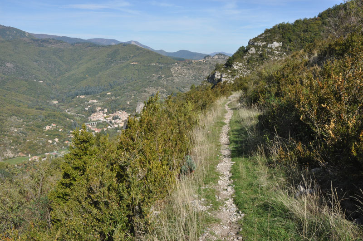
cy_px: 120
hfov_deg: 57.3
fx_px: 332
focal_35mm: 33
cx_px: 182
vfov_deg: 39.9
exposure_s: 1/125
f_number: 18
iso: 400
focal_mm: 22
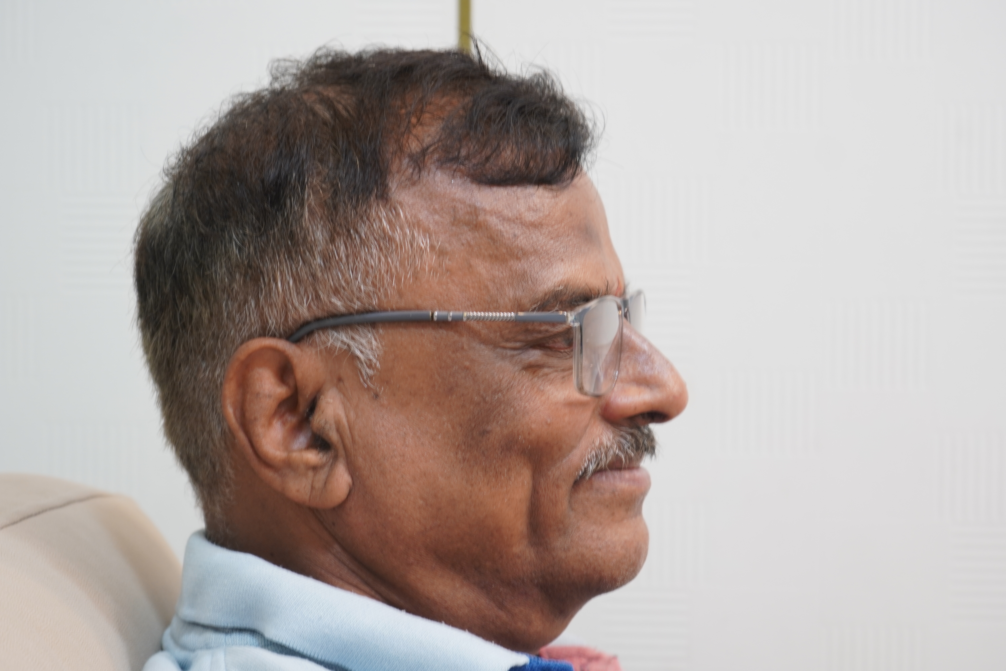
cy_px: 336
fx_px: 2263
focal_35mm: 81
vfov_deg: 16.9
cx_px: 503
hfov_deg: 25.1
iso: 250
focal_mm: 54
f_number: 5
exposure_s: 1/10
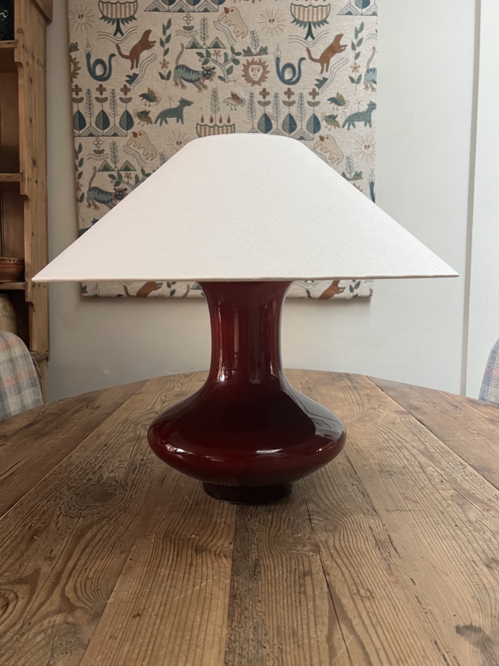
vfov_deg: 67.3
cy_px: 333
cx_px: 250
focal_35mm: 26
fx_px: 500
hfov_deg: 53.1
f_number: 1.5
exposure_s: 1/60
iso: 160
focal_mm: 5.7
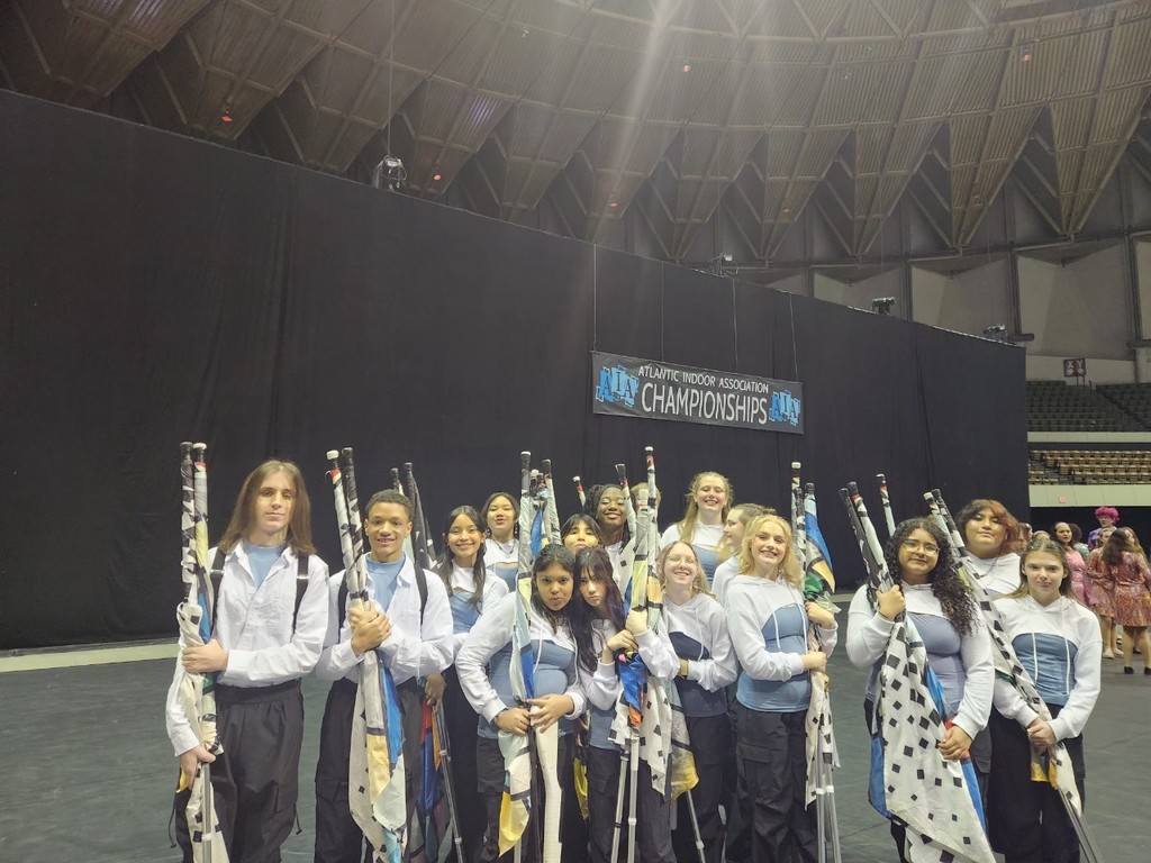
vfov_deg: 58.9
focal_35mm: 23
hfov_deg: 73.9
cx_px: 576
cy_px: 432
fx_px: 765
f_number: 1.8
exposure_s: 1/120
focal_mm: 5.4
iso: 500
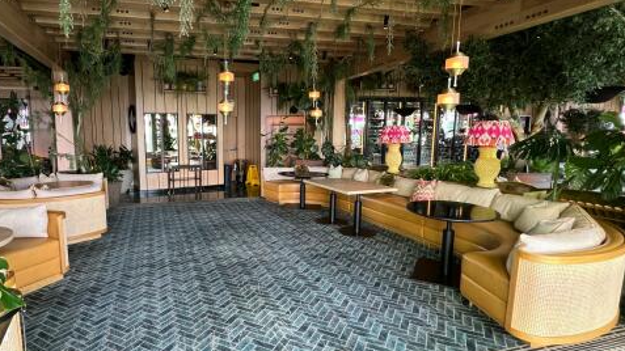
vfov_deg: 58.3
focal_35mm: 19
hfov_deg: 87.9
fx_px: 315
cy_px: 181
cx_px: 237
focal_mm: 1.57
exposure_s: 1/109
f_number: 1.8
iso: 200
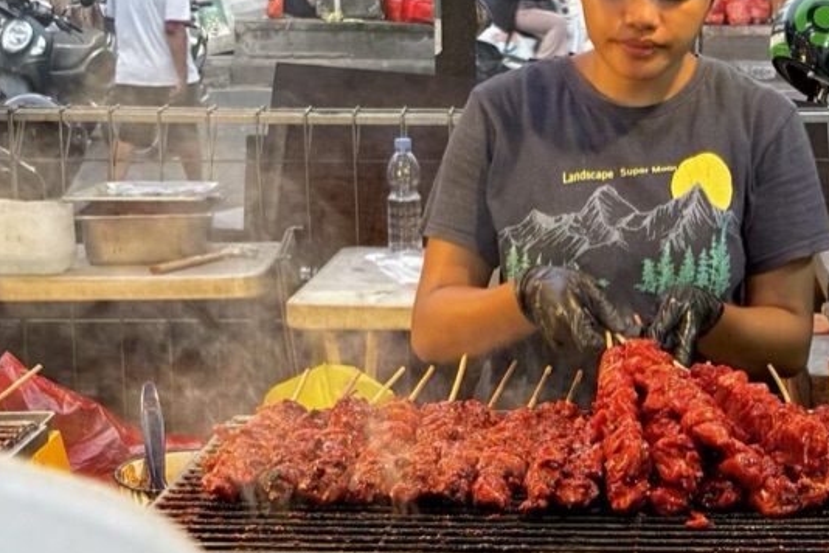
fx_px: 1865
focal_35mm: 81
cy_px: 259
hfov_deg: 24.9
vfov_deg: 16.9
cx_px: 591
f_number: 1.6
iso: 160
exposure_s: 1/33
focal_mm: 5.96
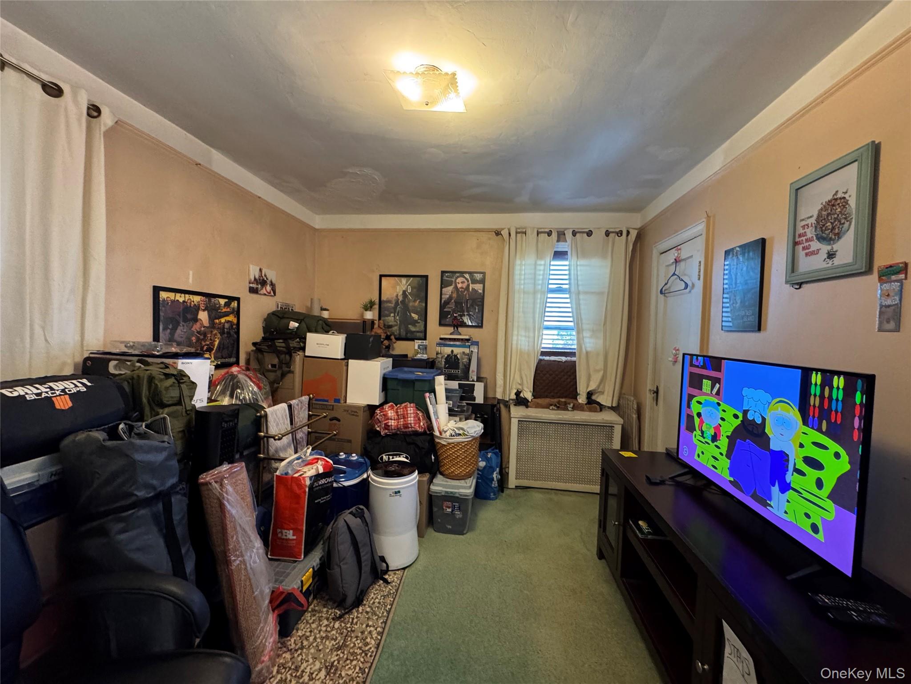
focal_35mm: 14
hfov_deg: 102.1
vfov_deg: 85.7
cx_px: 456
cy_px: 342
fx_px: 368
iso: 500
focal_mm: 2.22
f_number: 2.2
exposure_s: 1/60
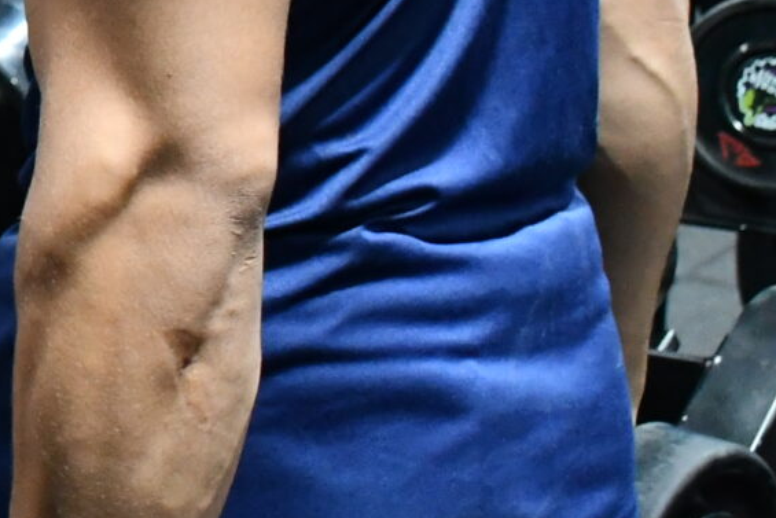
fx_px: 3514
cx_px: -618
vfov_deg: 8.2
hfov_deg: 11.7
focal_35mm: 163
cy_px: -351
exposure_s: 1/100
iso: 3200
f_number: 5
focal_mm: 24
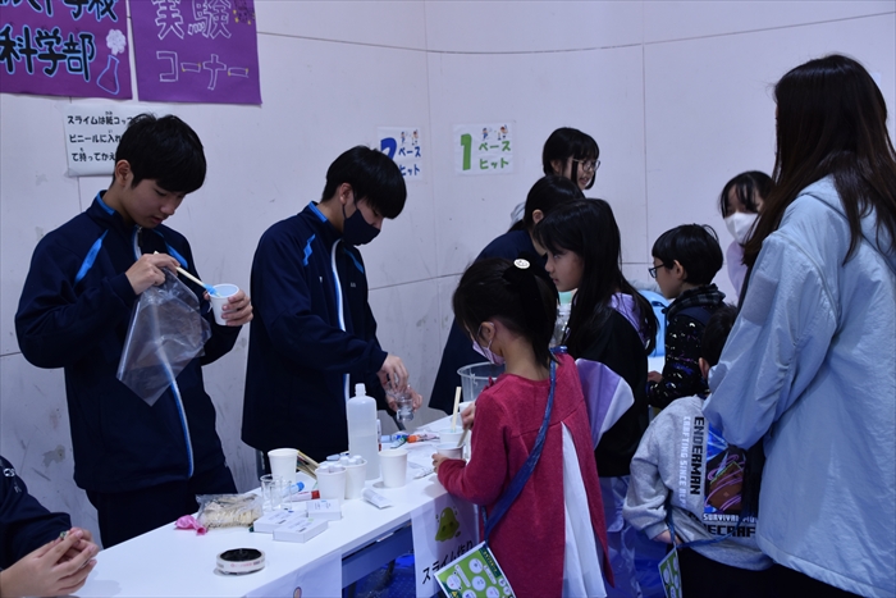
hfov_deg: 41.1
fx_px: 1195
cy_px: 299
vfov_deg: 28.1
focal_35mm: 48
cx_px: 448
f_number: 4
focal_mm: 32
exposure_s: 1/60
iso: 400
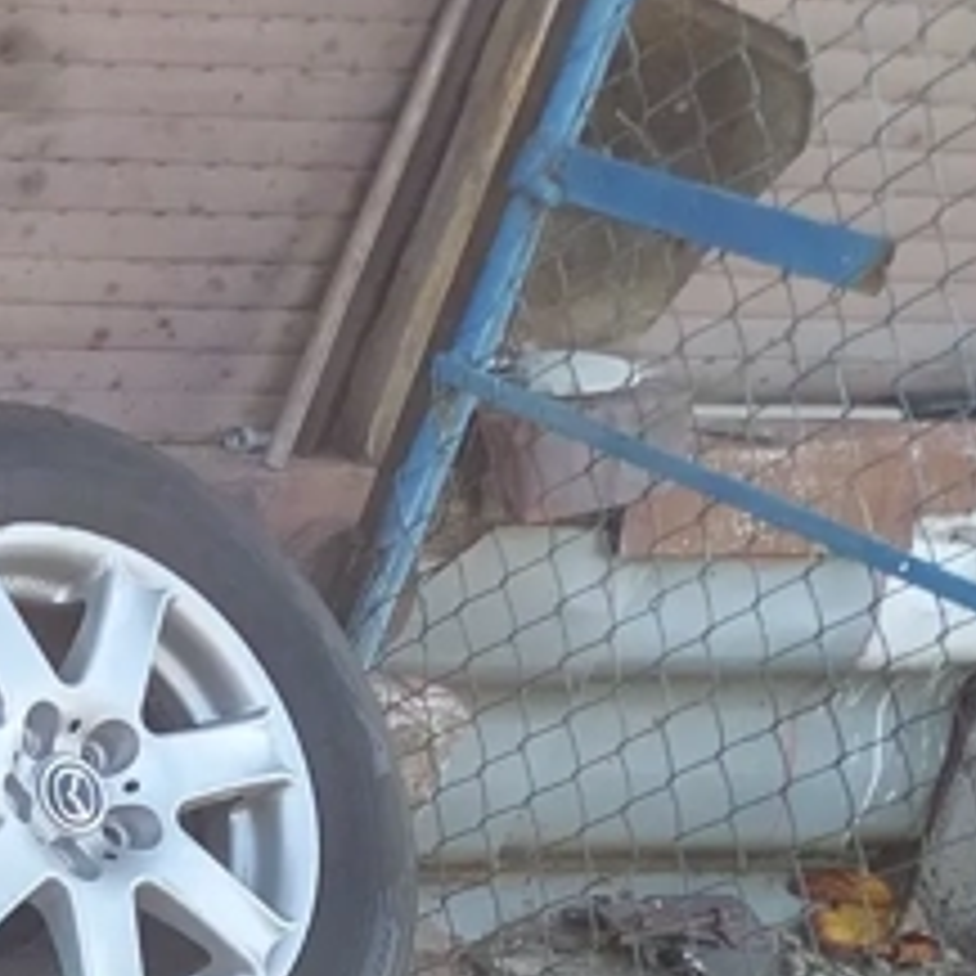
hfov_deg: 13.4
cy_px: 1124
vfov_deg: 16.5
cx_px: -1246
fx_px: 3254
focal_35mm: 102
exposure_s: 1/100
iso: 50
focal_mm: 5.23
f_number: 1.8
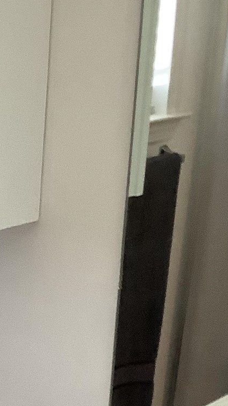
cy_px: 456
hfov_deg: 11.3
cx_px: -97
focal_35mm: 104
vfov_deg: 19.6
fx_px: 1117
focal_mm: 3.3
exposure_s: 1/40
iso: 250
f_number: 2.4
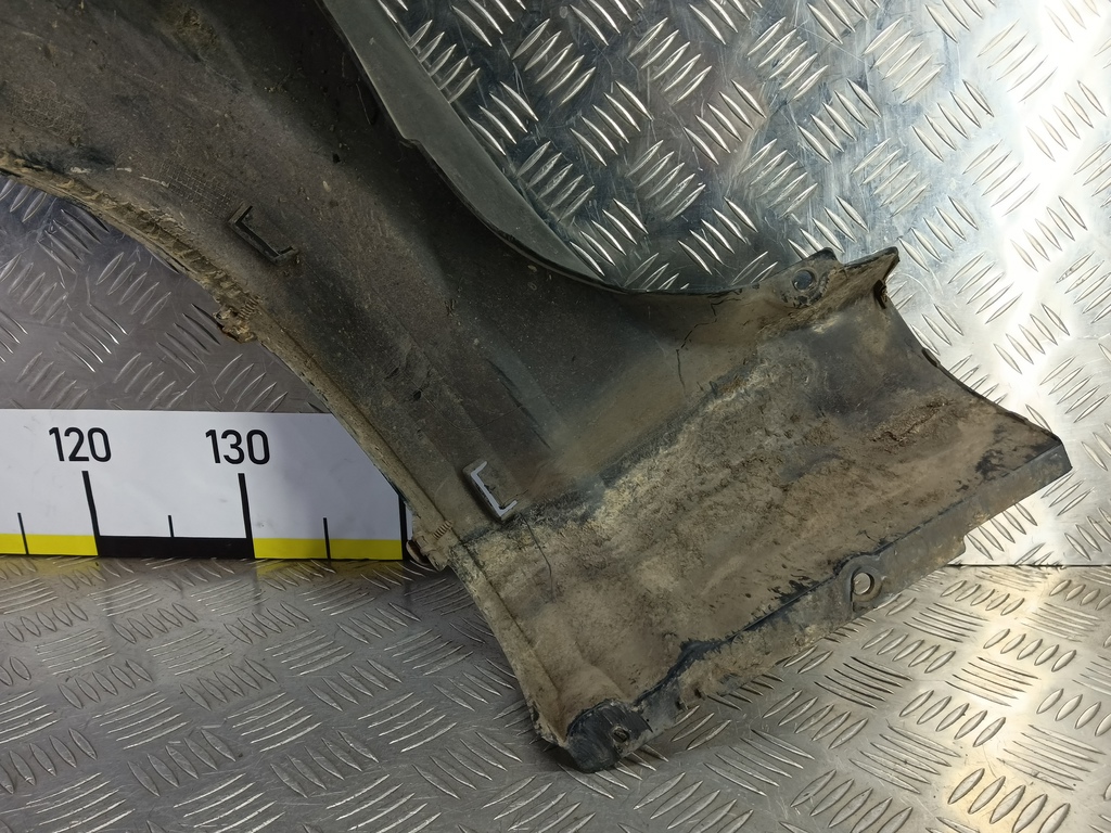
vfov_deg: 58.9
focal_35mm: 23
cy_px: 416
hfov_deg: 73.9
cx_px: 556
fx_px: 738
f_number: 1.6
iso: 123
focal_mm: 4.11
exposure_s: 1/50
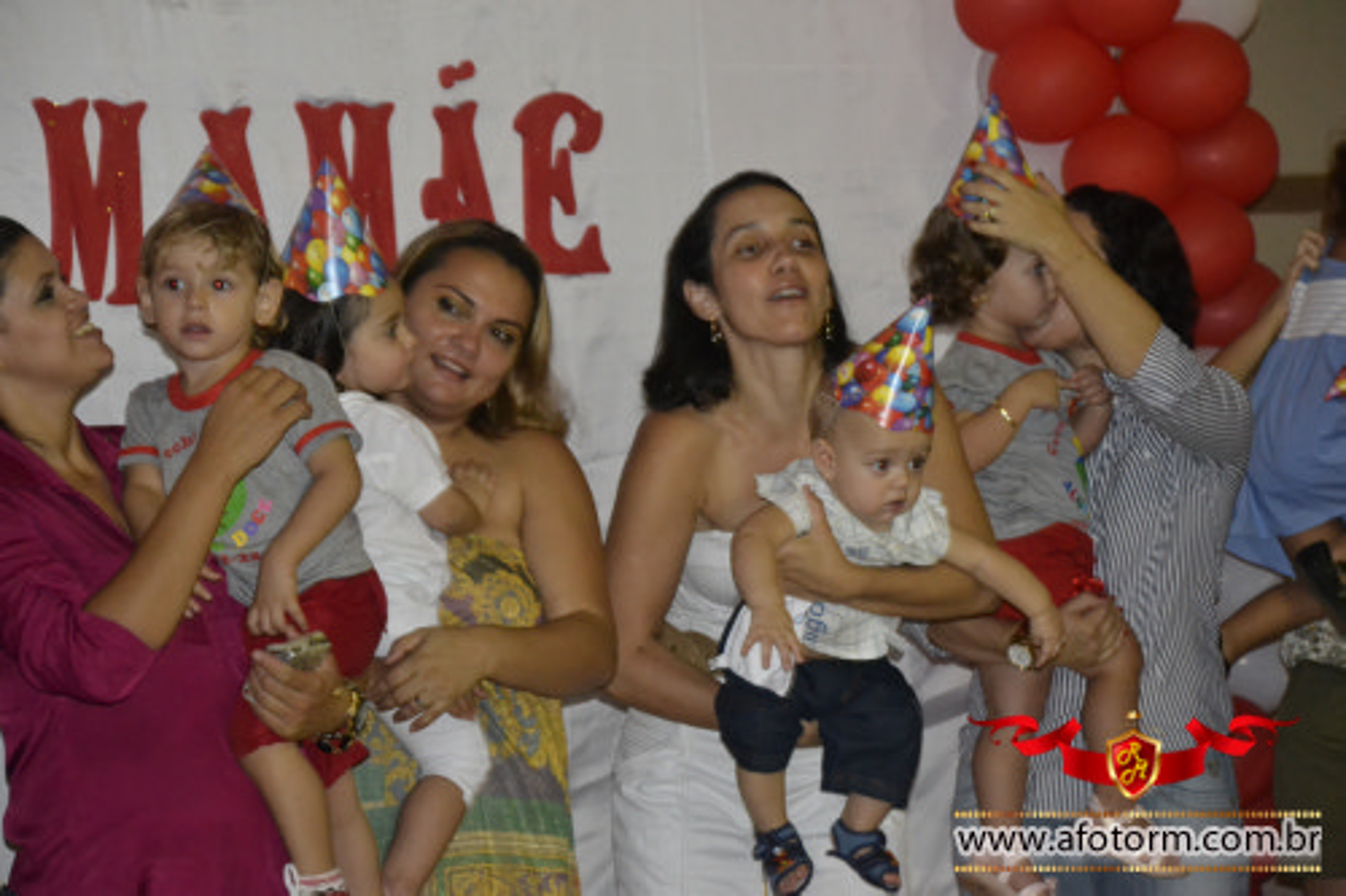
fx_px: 5046
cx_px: 673
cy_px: 448
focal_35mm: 135
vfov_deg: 10.2
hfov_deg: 15.2
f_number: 5.6
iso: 3200
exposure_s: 1/60
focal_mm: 90
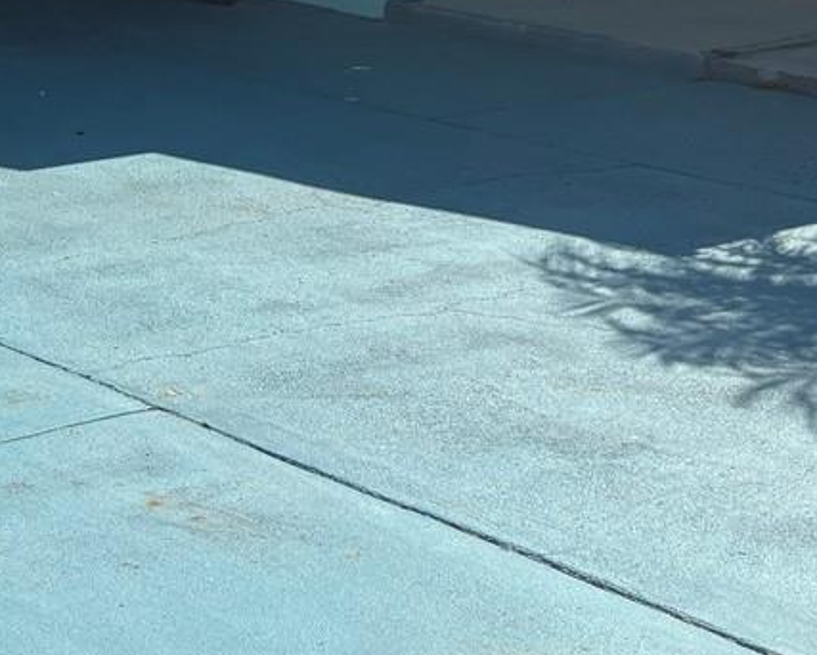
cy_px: -343
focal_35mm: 95
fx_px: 2298
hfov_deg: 19.9
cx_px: 145
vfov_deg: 15.0
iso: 50
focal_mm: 5.96
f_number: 1.6
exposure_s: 1/5814
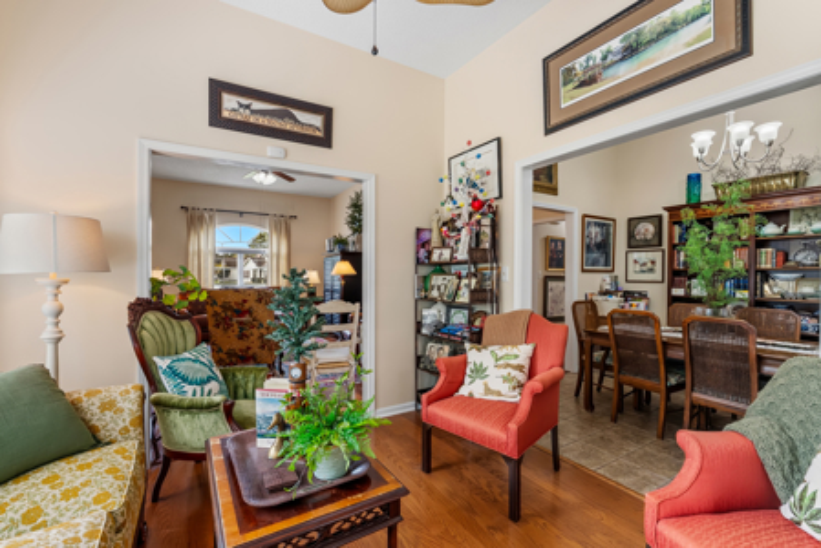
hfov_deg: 96.7
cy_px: 274
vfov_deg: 73.8
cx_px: 410
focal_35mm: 16
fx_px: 365
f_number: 5.6
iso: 2500
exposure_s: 1/30
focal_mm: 16
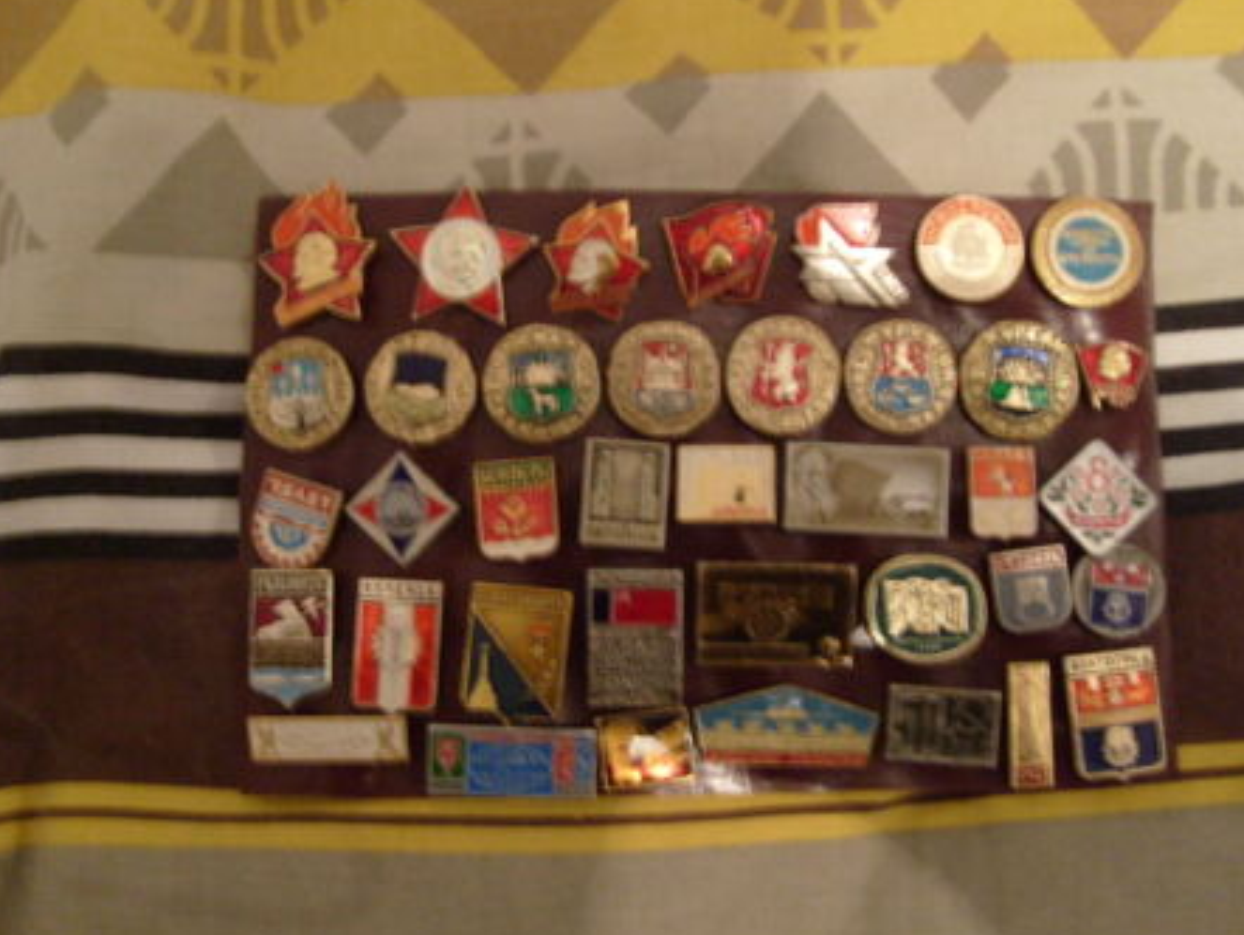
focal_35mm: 38
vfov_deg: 37.7
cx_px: 642
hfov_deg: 48.9
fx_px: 1366
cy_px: 445
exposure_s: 1/3
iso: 200
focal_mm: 5.8
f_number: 2.8
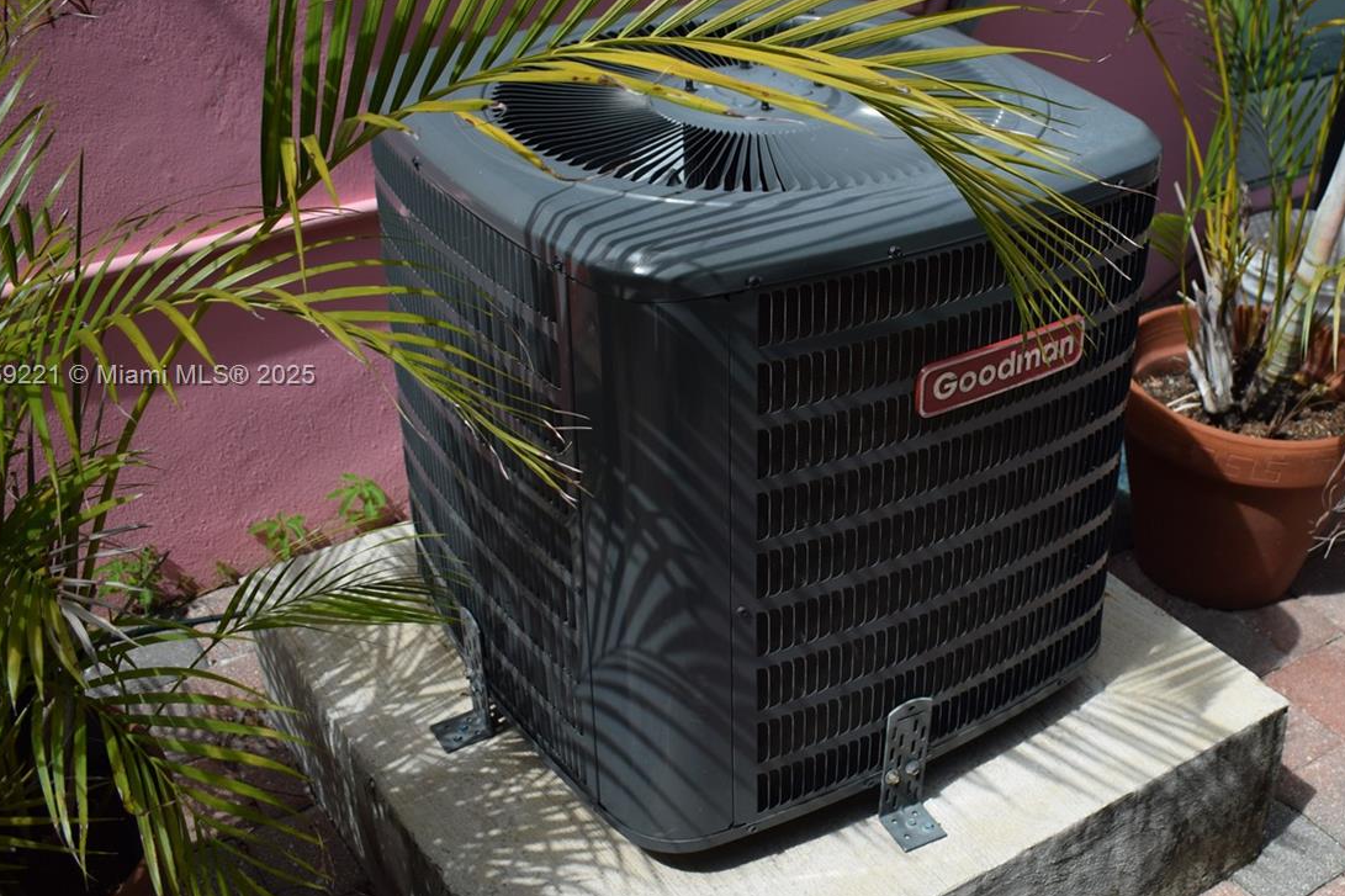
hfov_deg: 43.8
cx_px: 907
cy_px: 377
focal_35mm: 44
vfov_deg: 30.5
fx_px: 1644
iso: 100
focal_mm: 20
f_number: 3.5
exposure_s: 1/1000
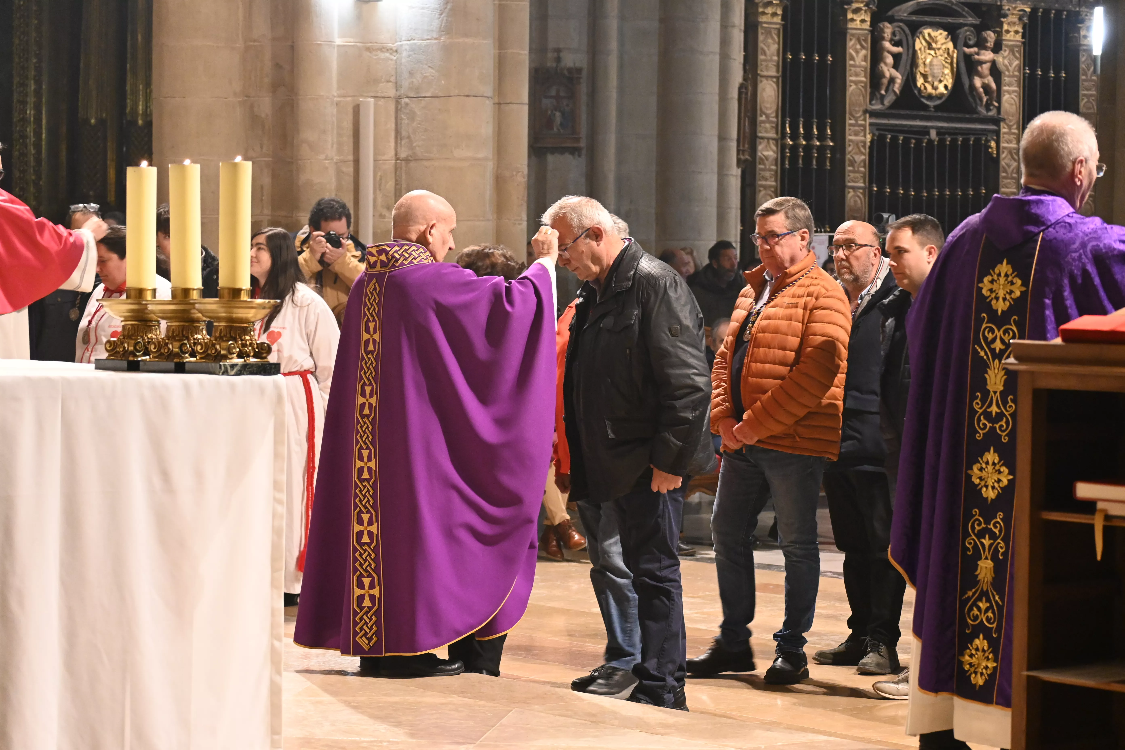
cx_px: 562
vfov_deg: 13.4
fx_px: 3187
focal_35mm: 102
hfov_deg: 20.0
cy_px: 375
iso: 3200
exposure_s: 1/40
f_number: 4.8
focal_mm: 68
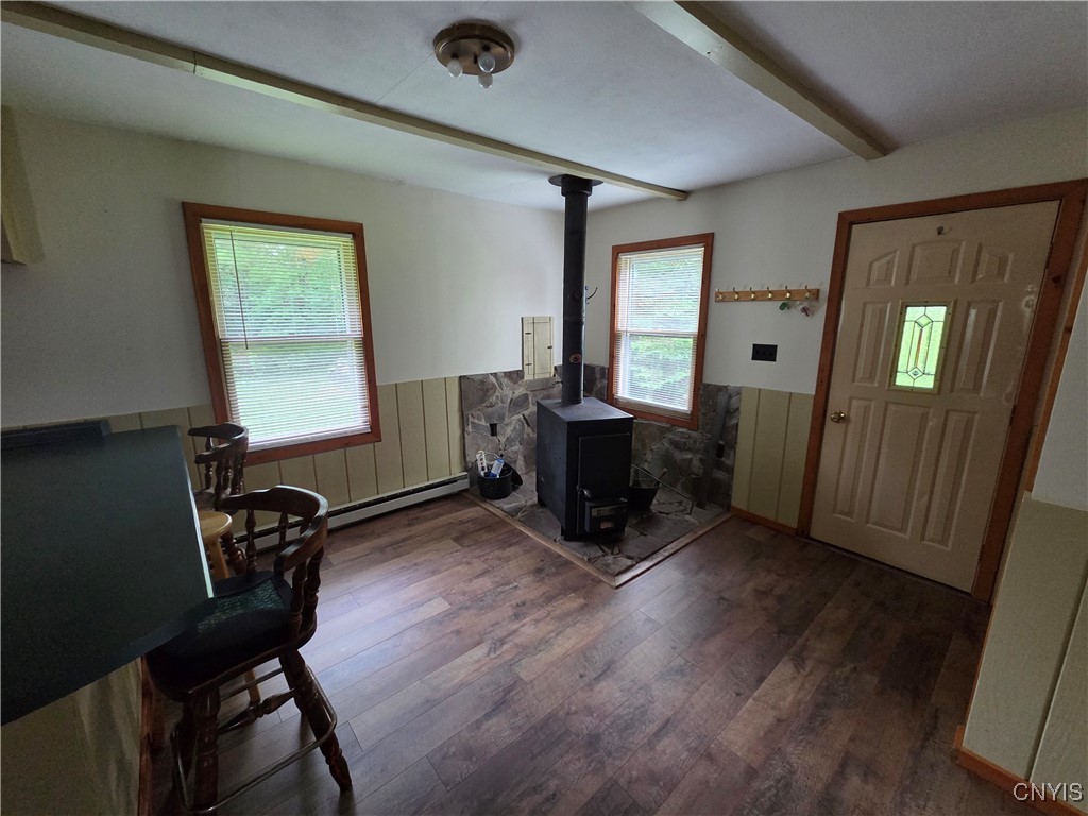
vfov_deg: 89.9
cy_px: 408
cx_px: 544
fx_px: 409
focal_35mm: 13
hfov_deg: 106.2
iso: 640
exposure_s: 1/60
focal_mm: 2.2
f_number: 2.2
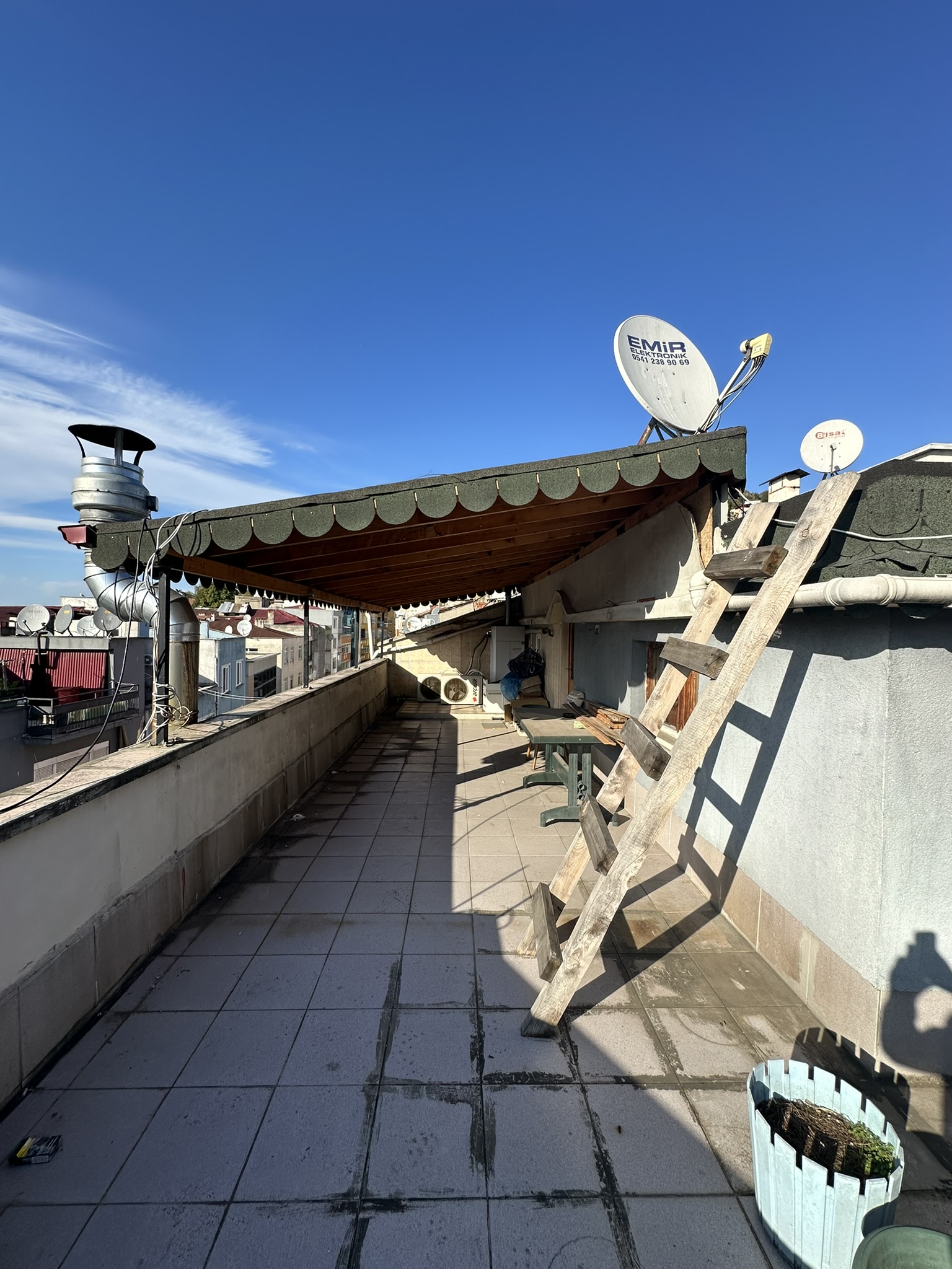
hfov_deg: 85.7
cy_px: 634
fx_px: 513
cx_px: 476
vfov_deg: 102.1
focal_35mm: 14
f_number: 2.2
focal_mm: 2.22
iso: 50
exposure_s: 1/1233
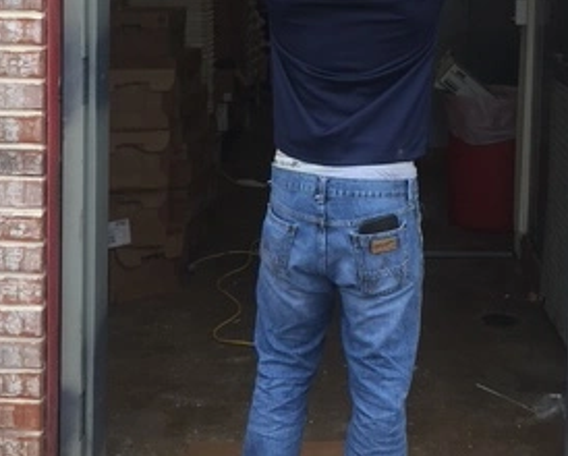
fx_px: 1111
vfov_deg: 22.5
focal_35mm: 66
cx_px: 340
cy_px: 27
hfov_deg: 28.6
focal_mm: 4.15
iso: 32
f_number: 2.2
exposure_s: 1/388
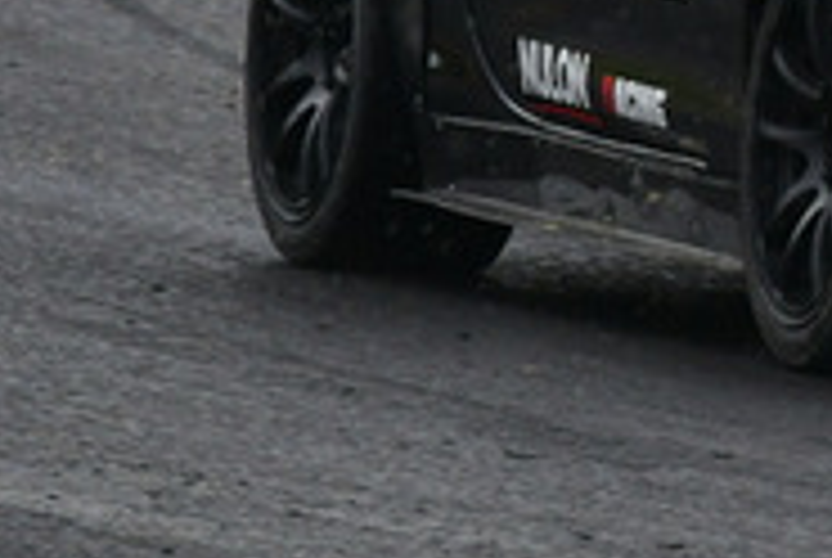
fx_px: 46504
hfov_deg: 1.0
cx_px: 1507
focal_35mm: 2009
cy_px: -486
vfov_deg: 0.7
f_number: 11
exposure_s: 1/640
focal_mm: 310
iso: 1000
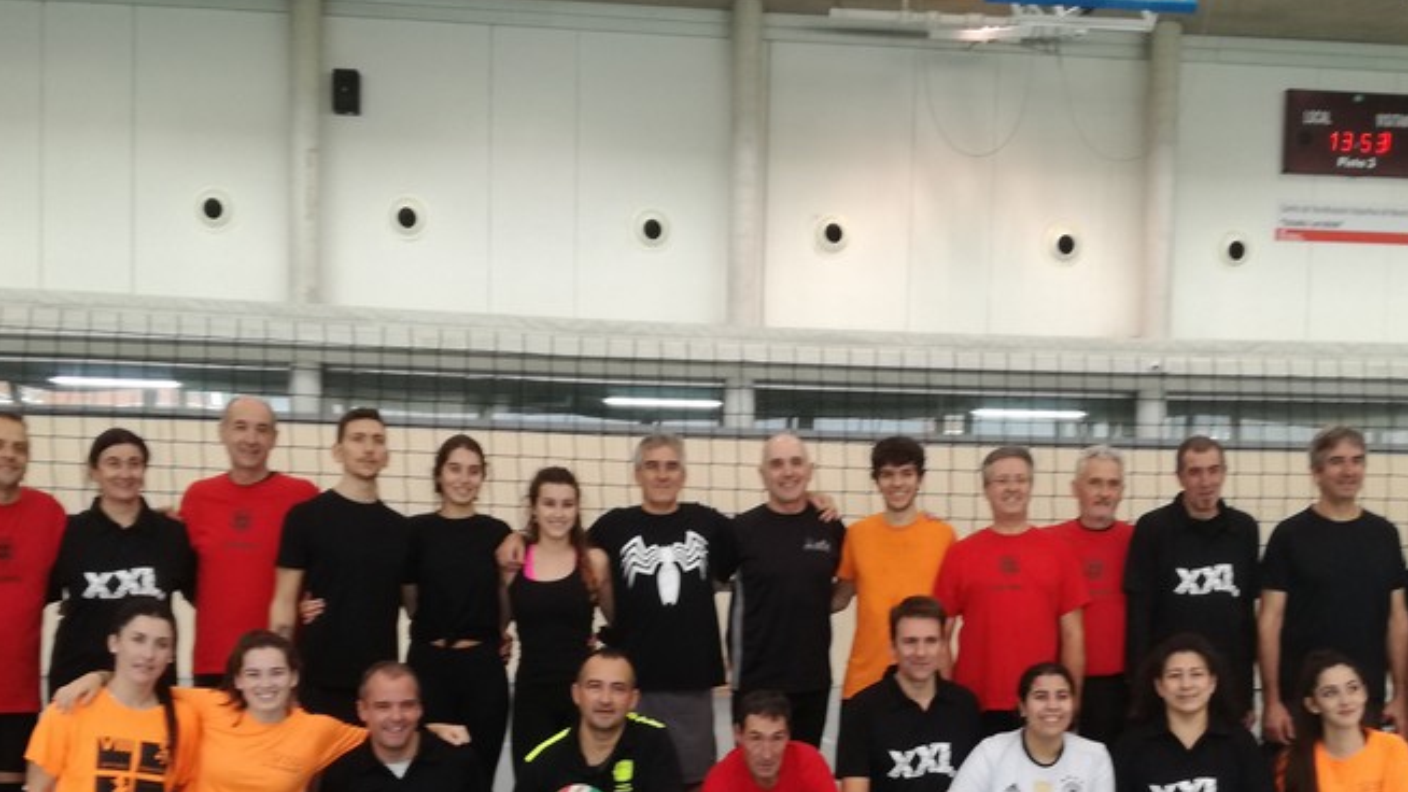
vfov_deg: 25.9
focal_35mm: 45
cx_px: 788
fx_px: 1680
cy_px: 678
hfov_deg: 45.4
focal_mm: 3.79
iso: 80
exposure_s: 1/50
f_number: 2
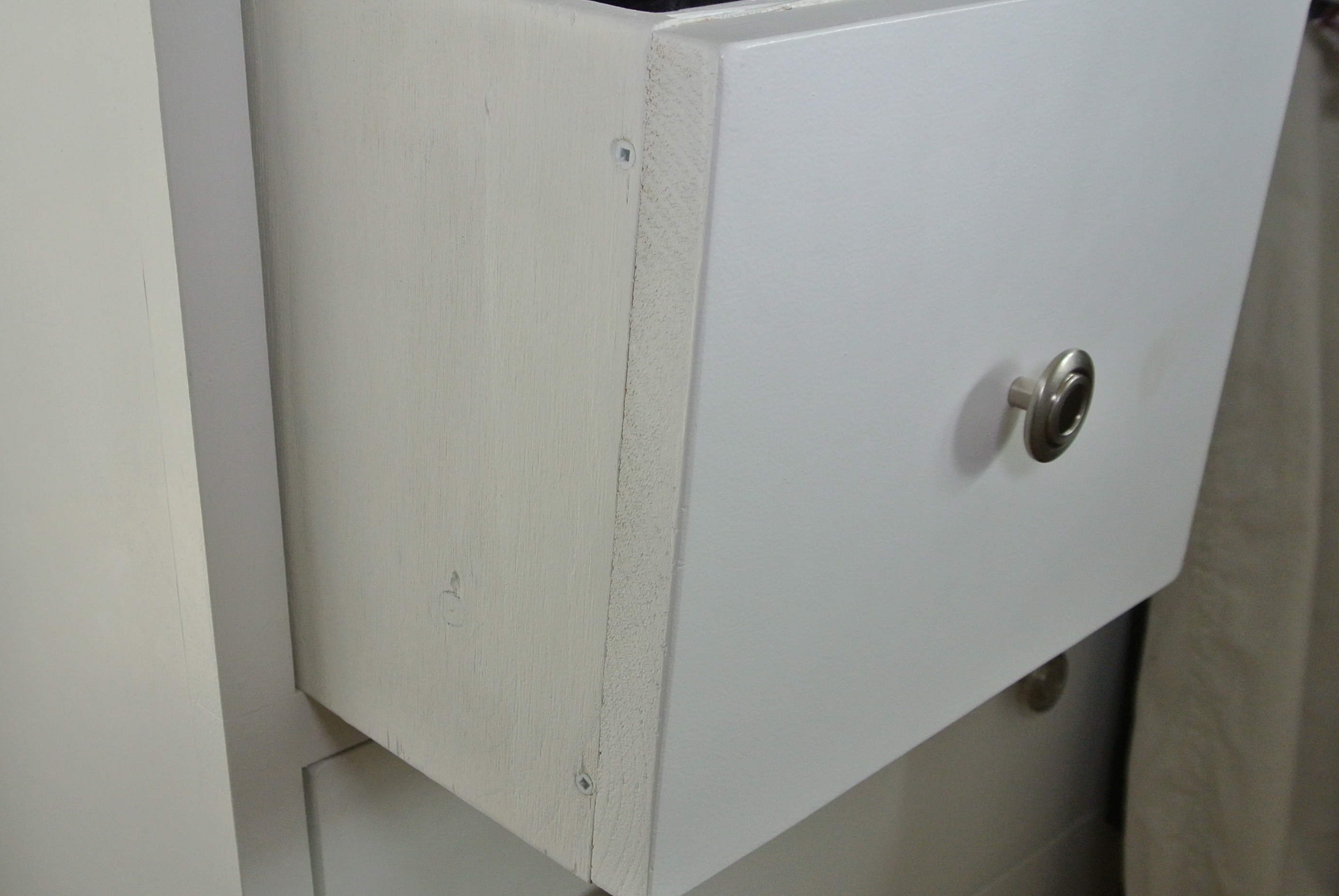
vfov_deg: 28.7
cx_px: 469
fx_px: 1750
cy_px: 504
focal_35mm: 47
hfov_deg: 41.4
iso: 450
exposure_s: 1/60
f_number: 3.8
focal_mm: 12.7
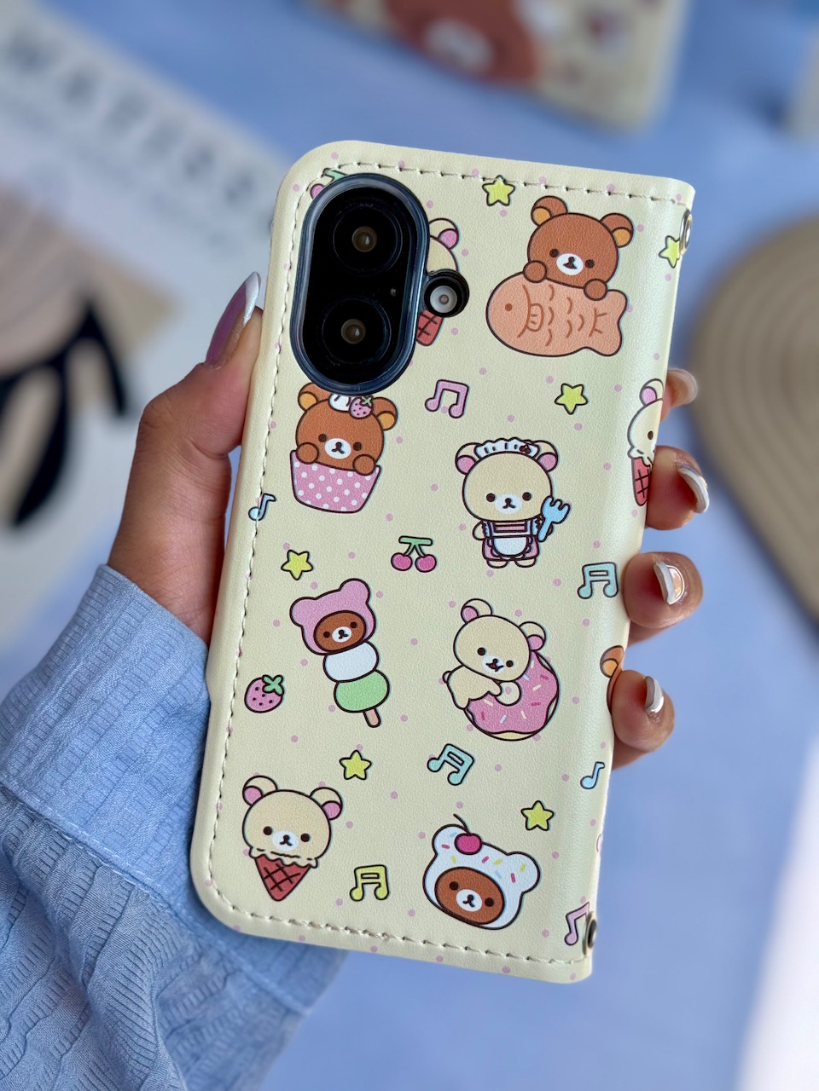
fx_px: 1514
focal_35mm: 48
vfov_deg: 39.7
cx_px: 410
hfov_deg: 30.3
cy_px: 546
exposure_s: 1/1770
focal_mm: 6.76
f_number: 1.78
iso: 64
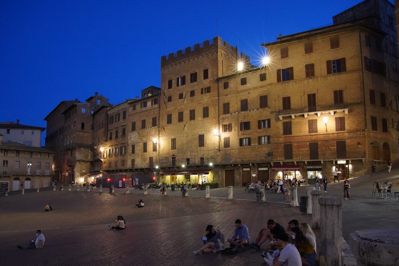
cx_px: 194
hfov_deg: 73.7
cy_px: 159
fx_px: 266
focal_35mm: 24
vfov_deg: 52.8
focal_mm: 20
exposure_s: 1/25
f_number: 8
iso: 12800
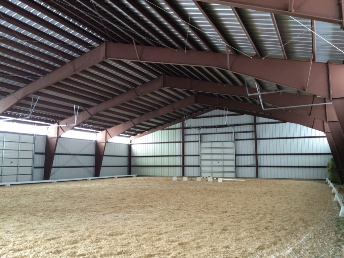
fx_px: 288
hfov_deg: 61.7
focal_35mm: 29
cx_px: 172
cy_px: 129
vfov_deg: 48.2
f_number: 2.2
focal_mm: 4.15
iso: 50
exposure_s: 1/30
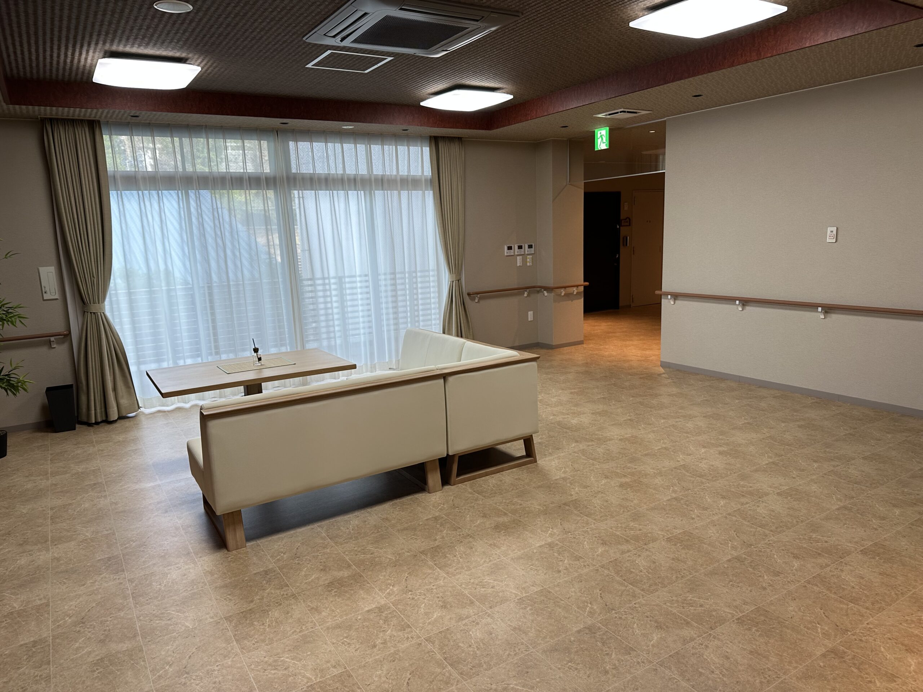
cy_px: 346
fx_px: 640
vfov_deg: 56.8
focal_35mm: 24
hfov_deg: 71.6
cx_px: 462
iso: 80
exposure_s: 1/100
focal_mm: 6.86
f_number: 1.78
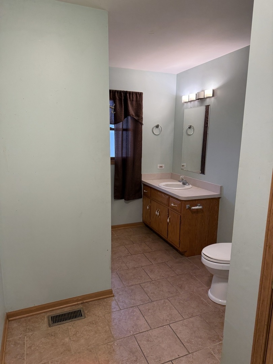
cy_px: 182
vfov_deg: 71.6
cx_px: 136
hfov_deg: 56.8
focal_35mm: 24
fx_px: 252
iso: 160
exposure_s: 1/60
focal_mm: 6.76
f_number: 1.78
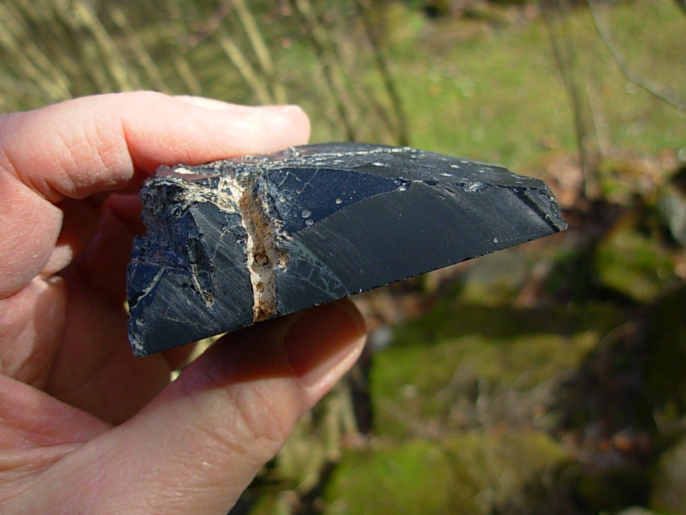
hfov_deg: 49.0
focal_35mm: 38
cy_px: 258
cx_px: 343
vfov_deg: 37.7
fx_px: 753
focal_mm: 6.3
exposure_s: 1/443
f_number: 2.9
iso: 50
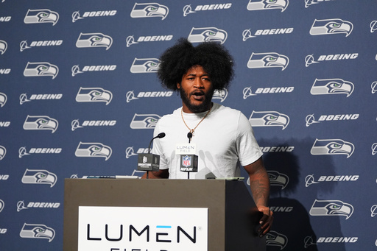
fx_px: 921
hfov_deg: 23.1
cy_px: 126
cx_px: 188
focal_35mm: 88
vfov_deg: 15.5
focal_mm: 88
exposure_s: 1/800
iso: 2500
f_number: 2.8
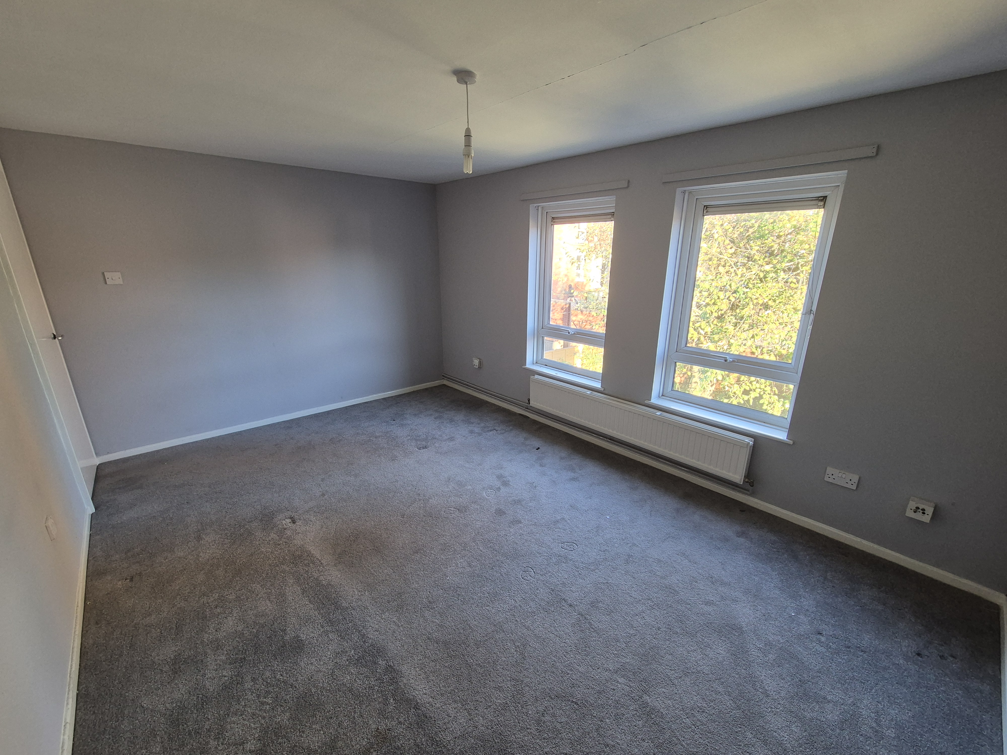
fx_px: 378
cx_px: 504
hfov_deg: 106.2
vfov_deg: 89.9
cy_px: 378
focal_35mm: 13
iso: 125
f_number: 2.2
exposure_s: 1/50
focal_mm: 2.2
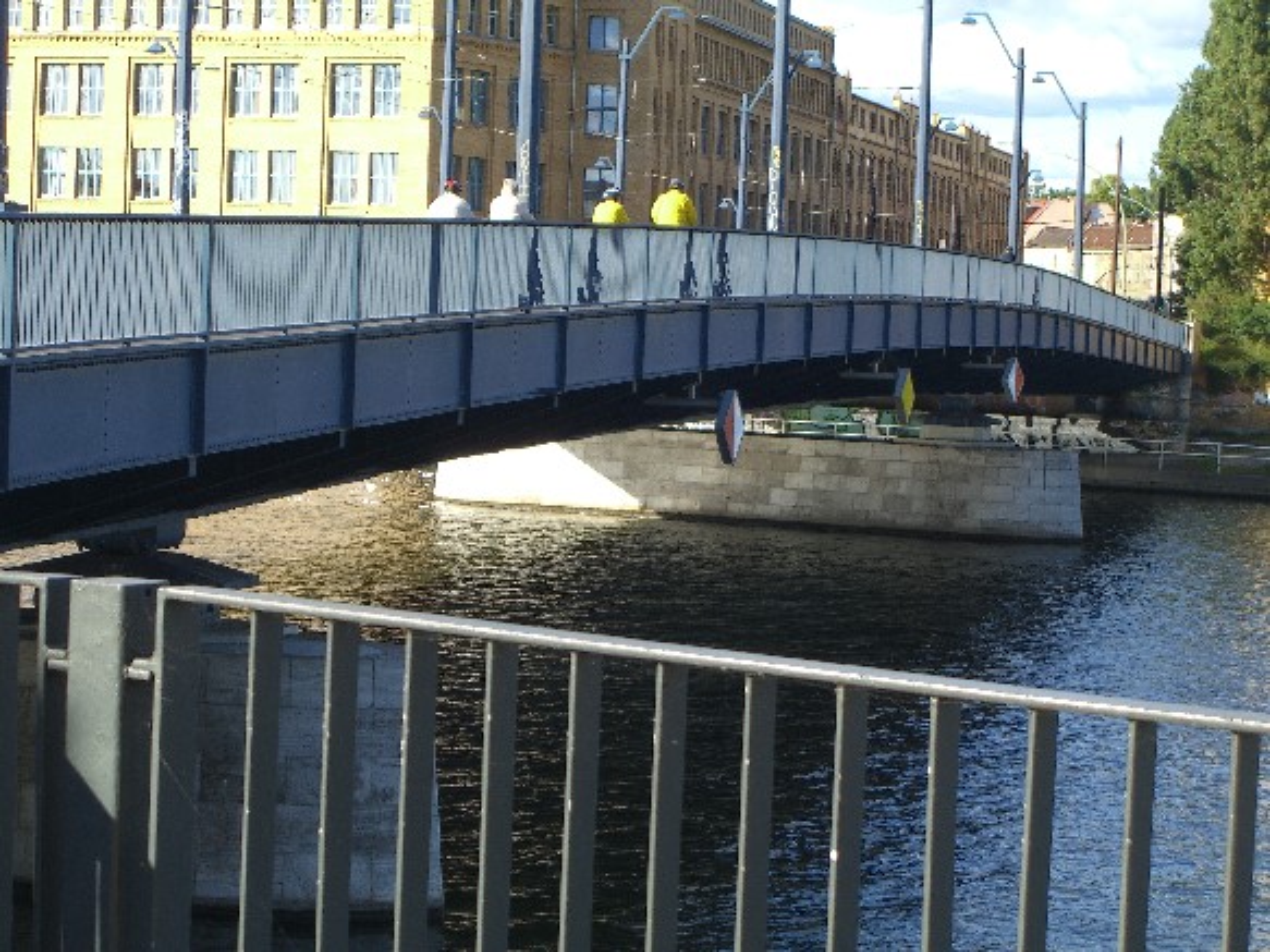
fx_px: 4182
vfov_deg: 13.0
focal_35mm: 114
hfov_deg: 17.3
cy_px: 476
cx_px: 635
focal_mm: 23.7
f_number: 5.1
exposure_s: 1/200
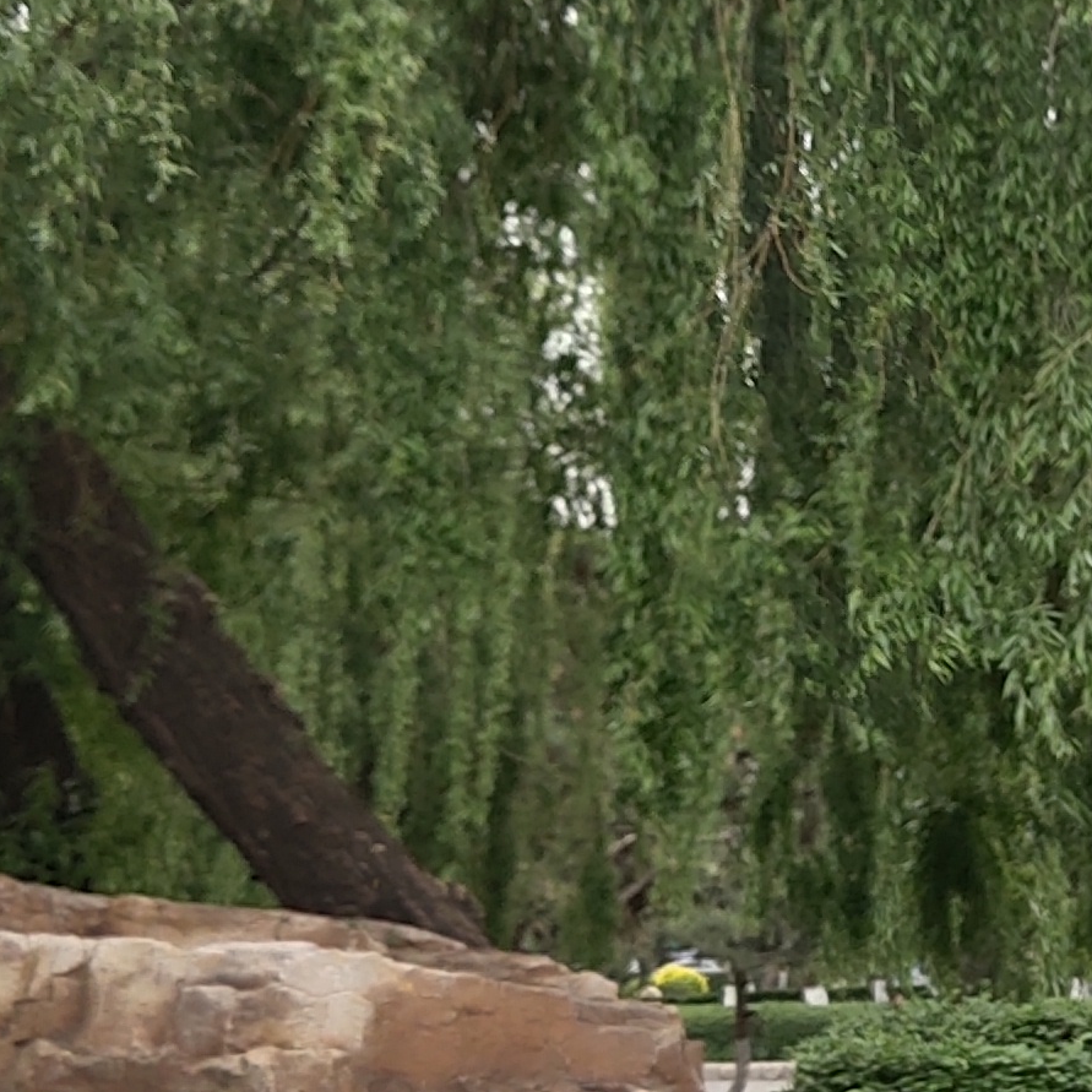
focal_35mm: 116
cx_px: 1427
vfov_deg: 15.0
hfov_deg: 14.4
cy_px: 491
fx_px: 4140
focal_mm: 4.27
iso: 50
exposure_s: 1/159
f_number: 1.8
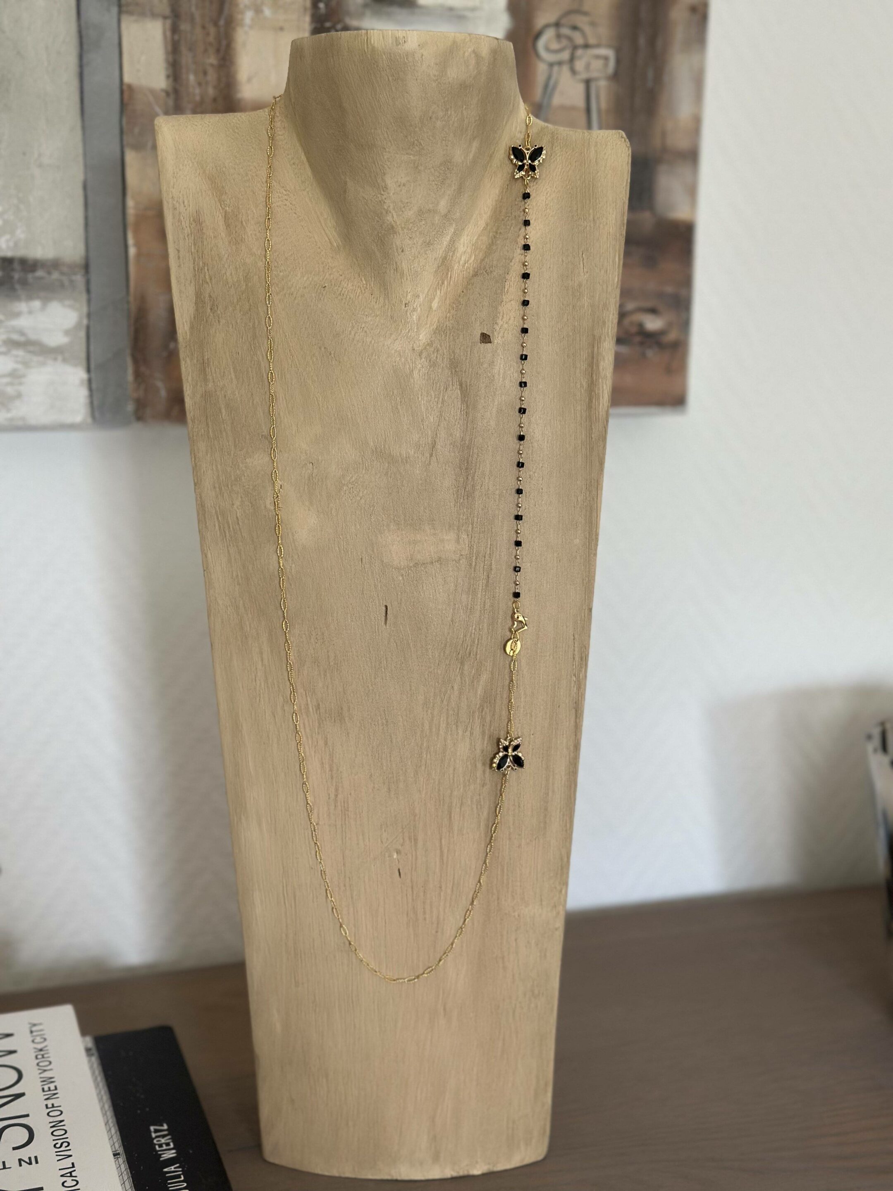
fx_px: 1651
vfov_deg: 39.7
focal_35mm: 48
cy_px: 596
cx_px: 446
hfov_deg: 30.3
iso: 125
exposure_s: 1/151
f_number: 1.78
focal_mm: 6.86
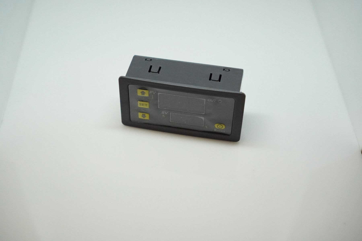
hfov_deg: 37.9
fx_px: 528
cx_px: 181
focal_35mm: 52
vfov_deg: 25.8
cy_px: 120
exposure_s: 1/4000
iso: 6400
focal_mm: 35
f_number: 2.8
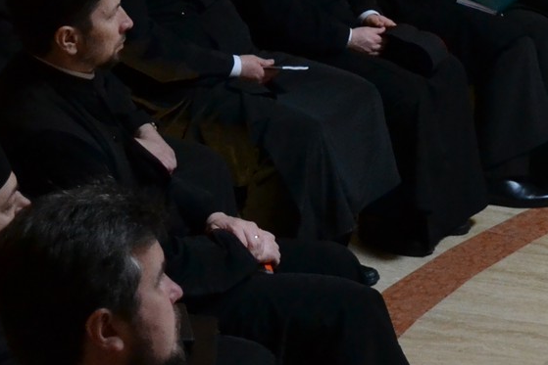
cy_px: -74
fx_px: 2112
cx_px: 569
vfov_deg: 9.8
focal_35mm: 139
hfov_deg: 14.5
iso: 1600
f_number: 4
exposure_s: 1/125
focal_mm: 27
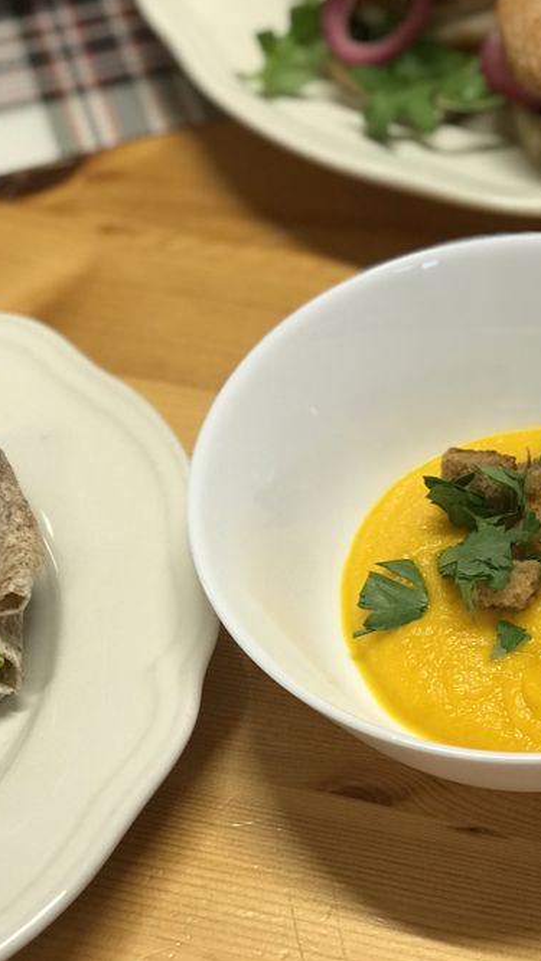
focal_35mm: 84
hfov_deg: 14.2
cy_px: 477
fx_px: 2143
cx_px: 498
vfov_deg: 25.3
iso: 100
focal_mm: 6.6
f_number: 2.8
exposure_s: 1/50
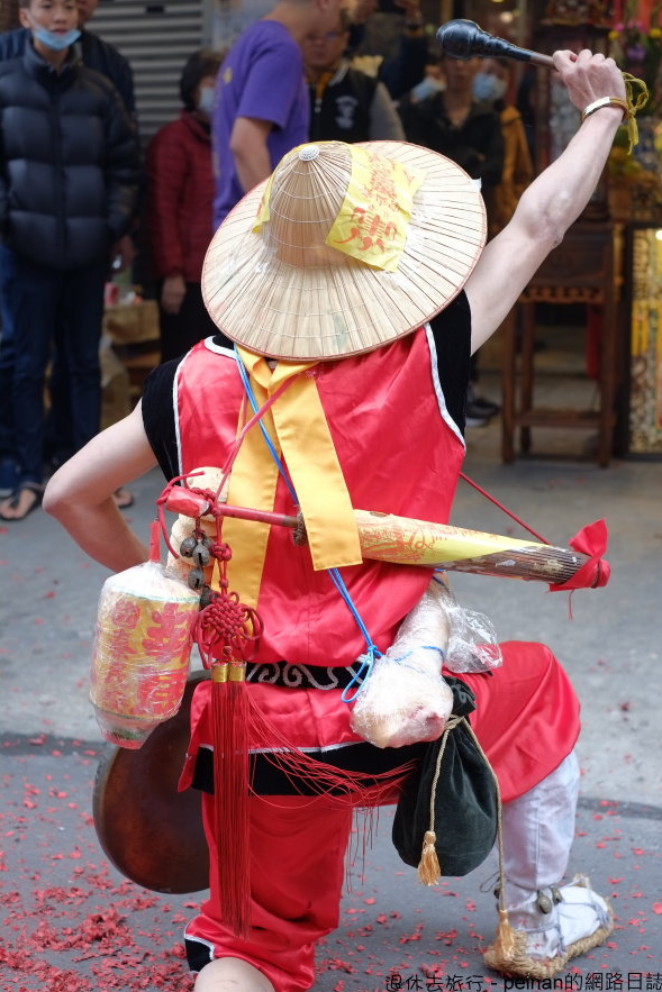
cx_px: 336
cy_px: 498
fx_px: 1489
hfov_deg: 25.1
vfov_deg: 36.9
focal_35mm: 54
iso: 200
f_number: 2.8
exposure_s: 1/85
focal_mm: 35
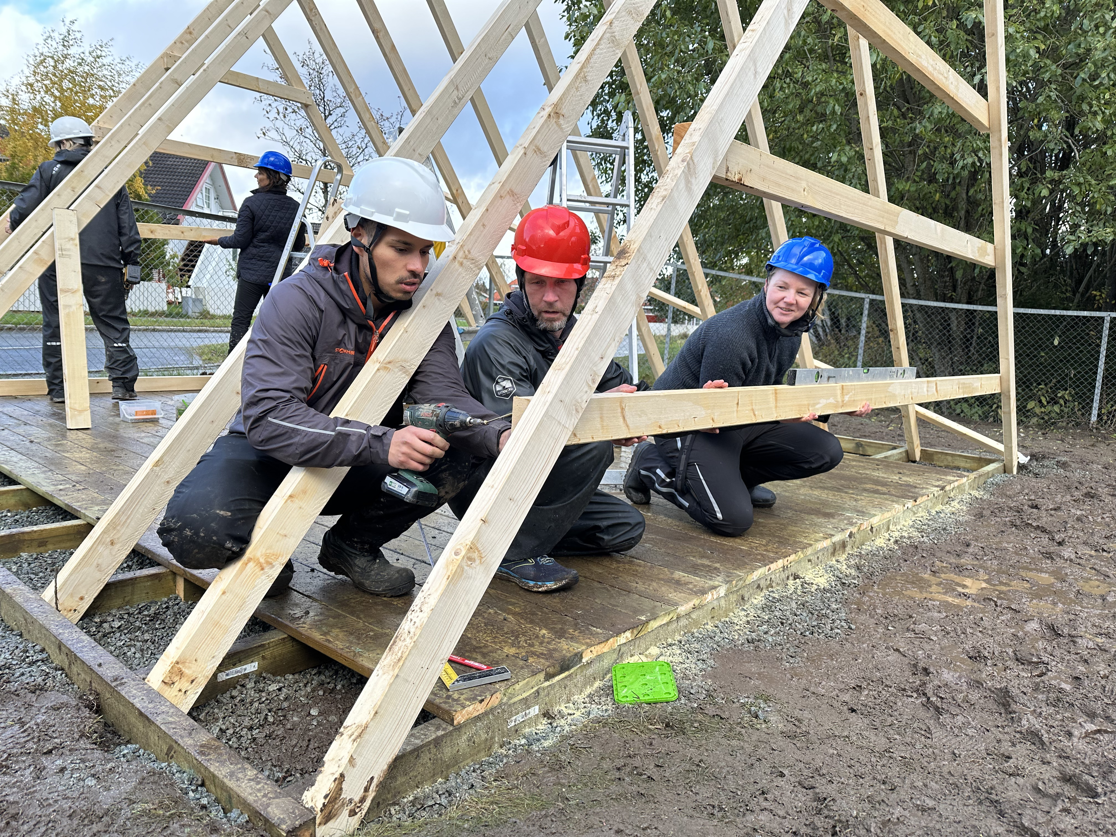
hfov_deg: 71.6
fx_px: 774
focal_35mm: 24
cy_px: 418
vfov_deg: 56.8
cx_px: 558
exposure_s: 1/535
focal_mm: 6.86
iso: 80
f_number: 1.78
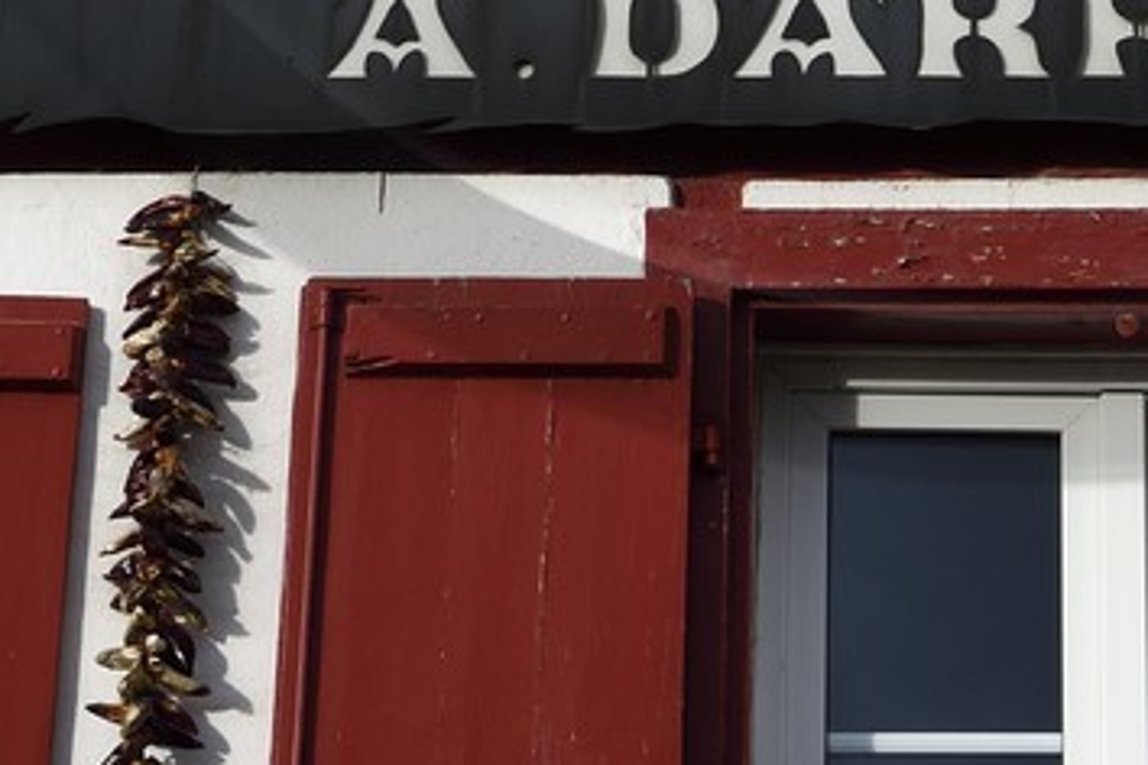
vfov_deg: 6.4
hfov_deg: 9.8
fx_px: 6632
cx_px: 1031
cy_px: -869
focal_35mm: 208
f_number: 10
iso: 200
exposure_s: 1/250
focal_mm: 46
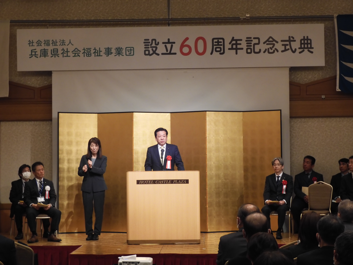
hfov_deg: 25.3
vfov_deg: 19.1
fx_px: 785
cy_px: 132
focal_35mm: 77
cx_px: 176
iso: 400
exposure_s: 1/30
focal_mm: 13.7
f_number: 4.5
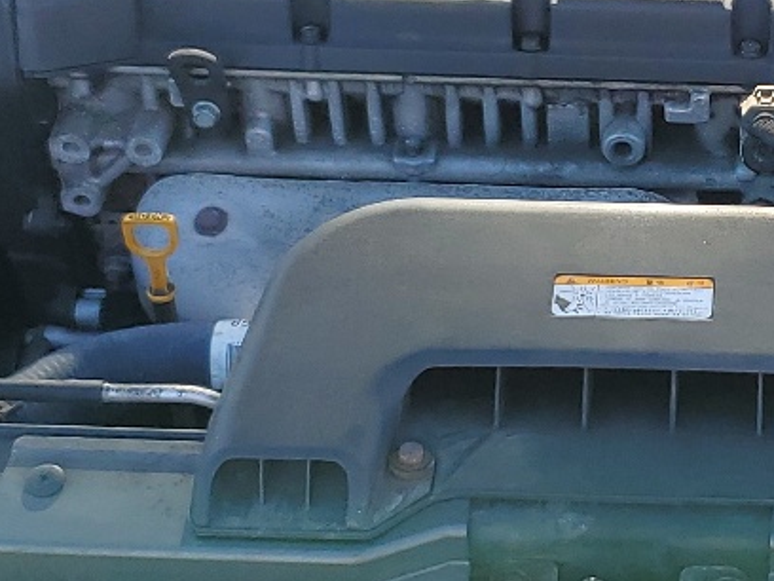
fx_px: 2281
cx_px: 691
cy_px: 209
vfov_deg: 14.5
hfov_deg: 18.9
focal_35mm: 102
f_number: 1.5
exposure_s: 1/714
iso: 50
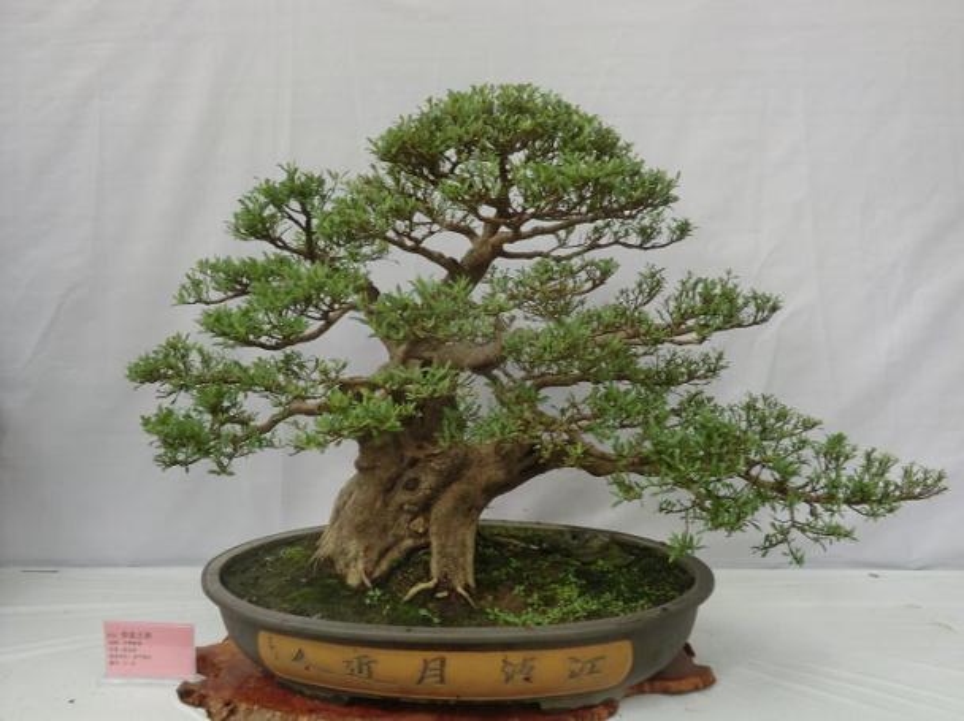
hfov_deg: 54.0
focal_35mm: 34
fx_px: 946
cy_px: 360
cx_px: 482
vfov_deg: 41.7
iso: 125
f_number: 3.6
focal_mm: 6.1
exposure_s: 1/60
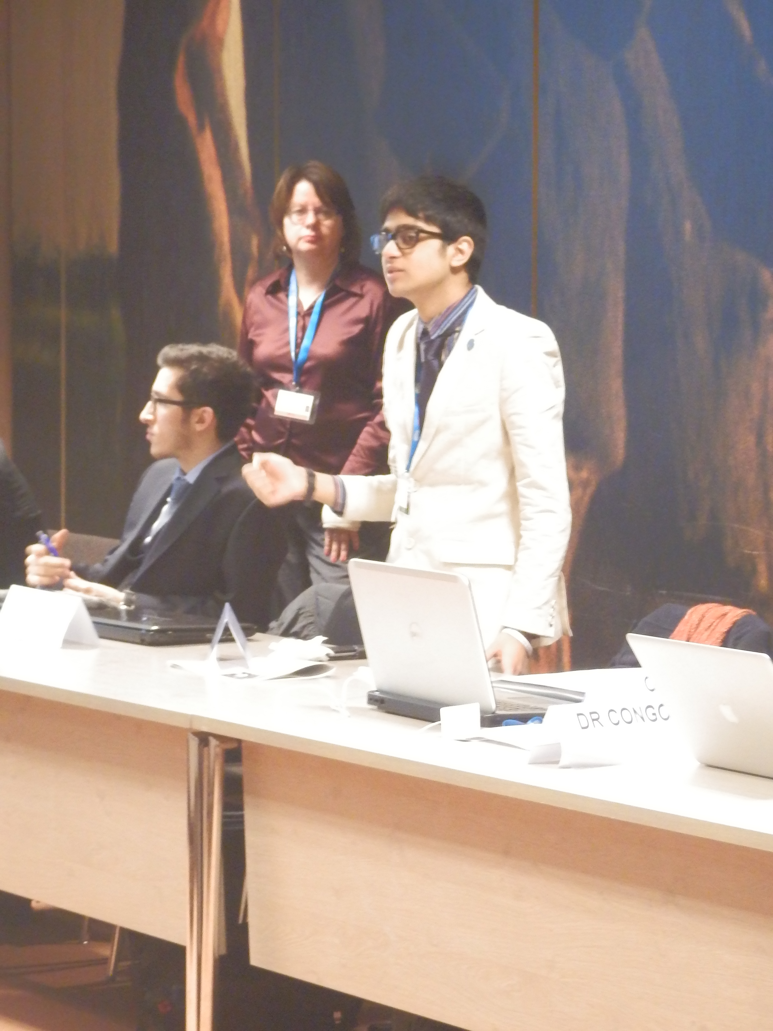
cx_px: 386
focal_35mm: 128
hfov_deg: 11.6
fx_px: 3811
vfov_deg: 15.4
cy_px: 516
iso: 1600
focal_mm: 22.9
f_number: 5.3
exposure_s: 1/6
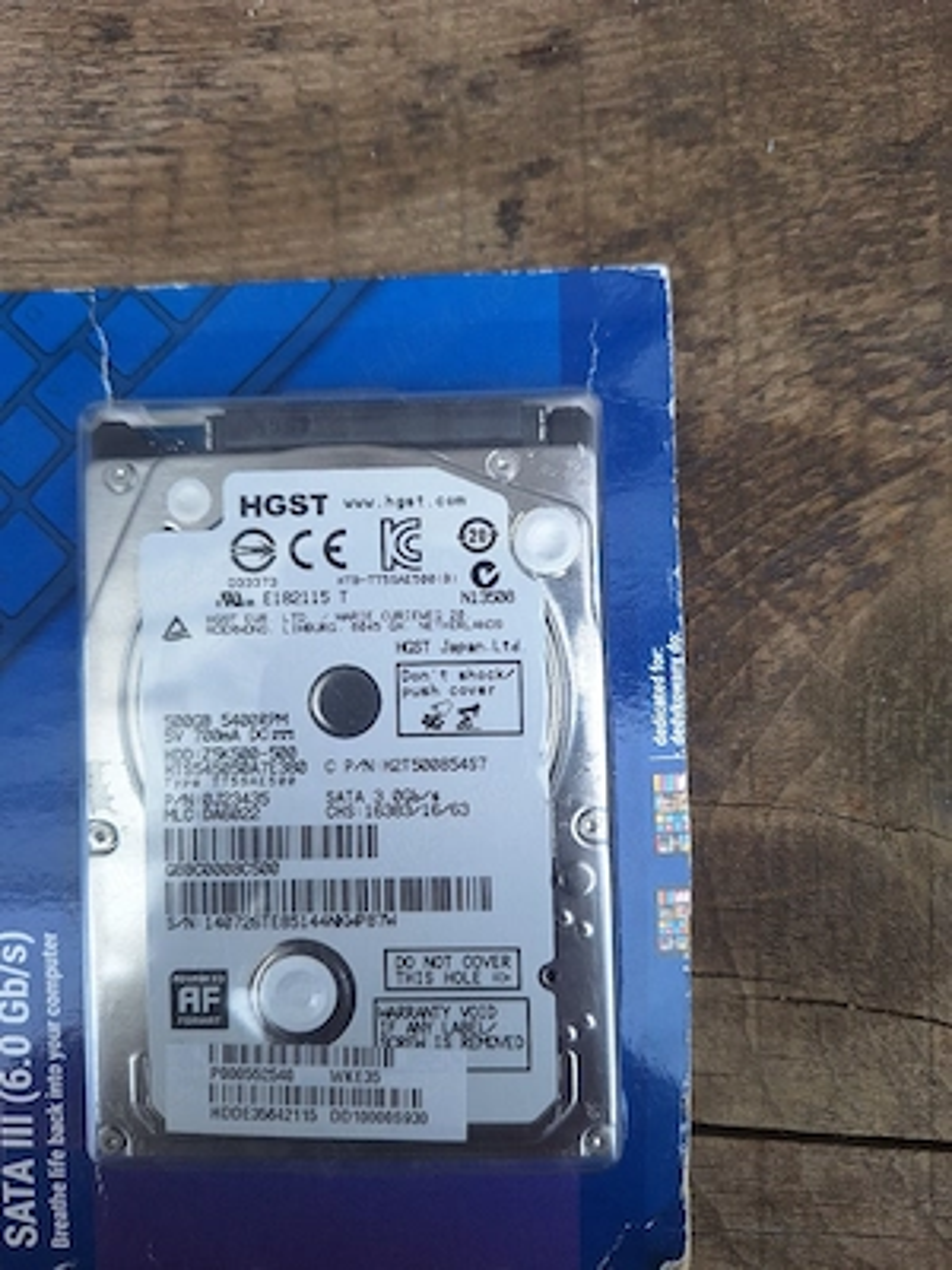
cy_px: 635
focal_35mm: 23
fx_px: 843
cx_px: 476
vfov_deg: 73.9
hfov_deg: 58.9
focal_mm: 5.54
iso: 40
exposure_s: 1/455
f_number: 1.8
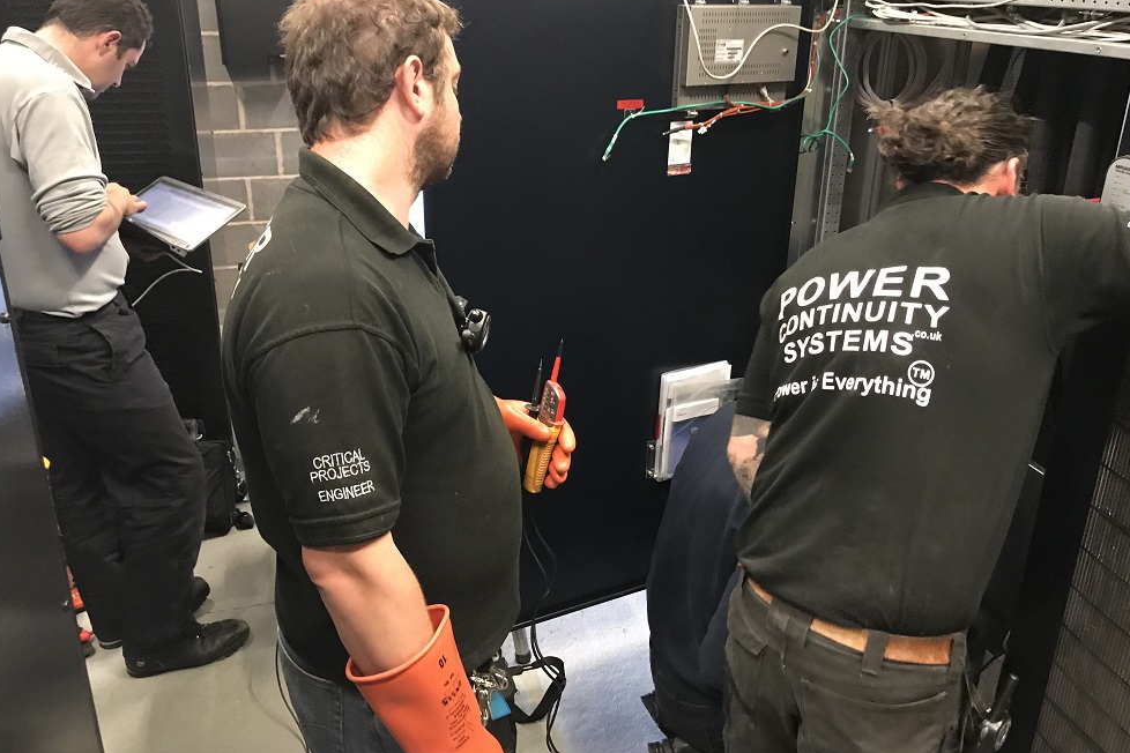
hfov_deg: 61.9
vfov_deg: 43.6
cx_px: 575
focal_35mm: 30
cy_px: 353
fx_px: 942
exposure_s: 1/6
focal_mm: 3.99
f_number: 1.8
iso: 80
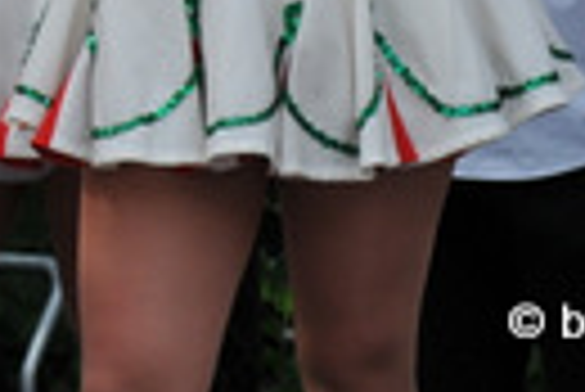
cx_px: -508
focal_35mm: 483
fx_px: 7857
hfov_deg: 4.2
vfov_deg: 2.8
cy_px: -489
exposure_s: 1/500
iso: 320
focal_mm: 70
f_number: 5.6
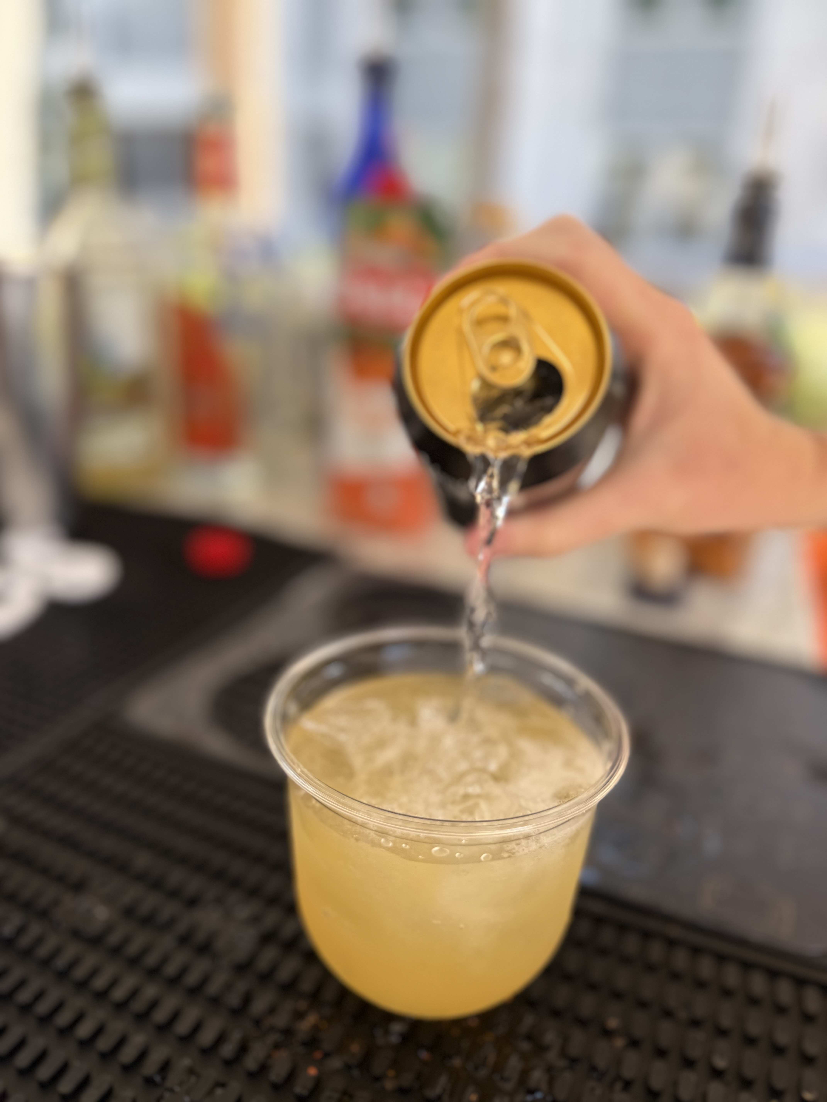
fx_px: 765
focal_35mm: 24
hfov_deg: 56.8
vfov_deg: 71.6
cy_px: 551
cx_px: 414
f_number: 1.78
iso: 80
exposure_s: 1/435
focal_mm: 6.76
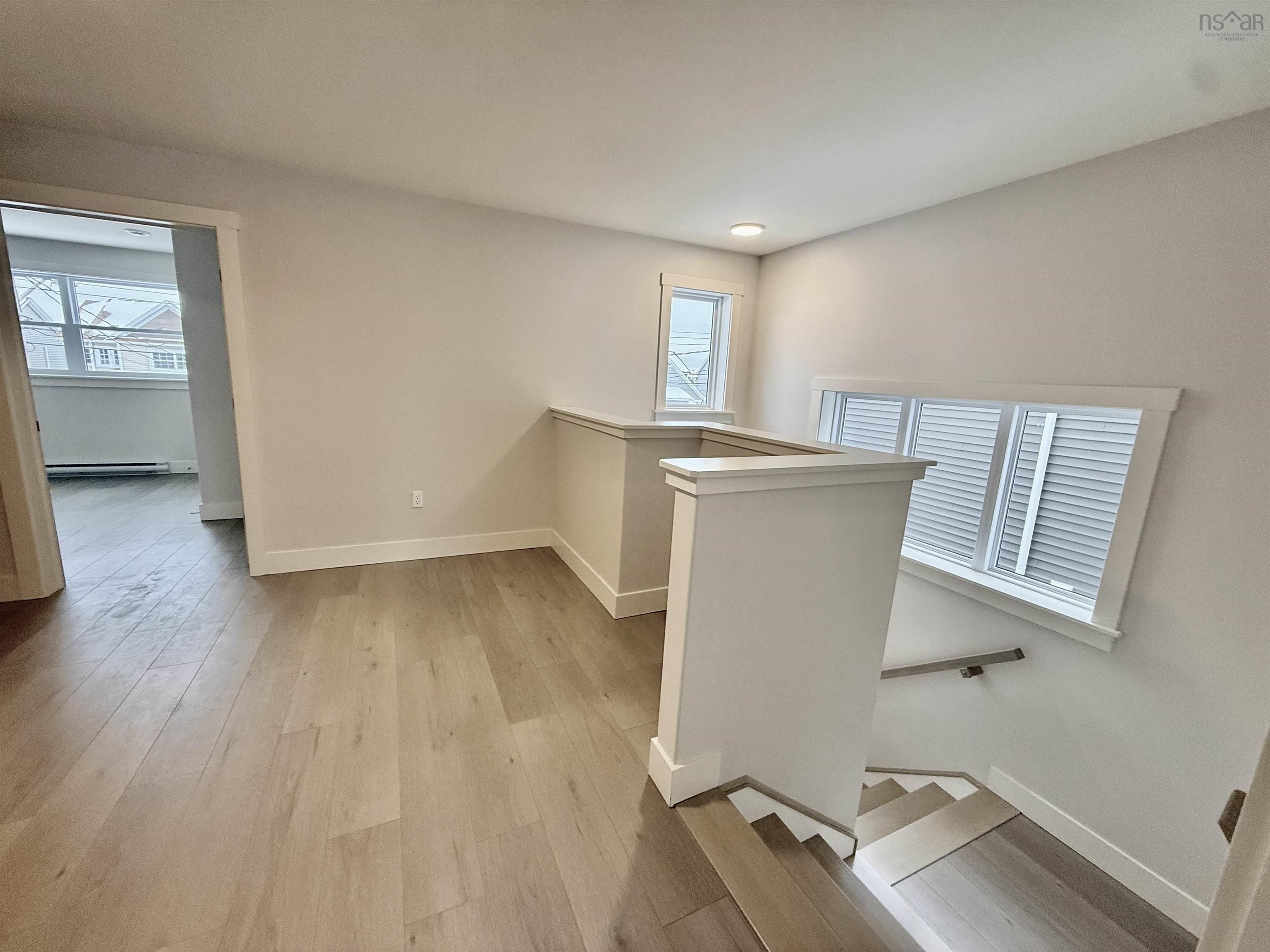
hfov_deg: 102.1
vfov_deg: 85.7
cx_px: 635
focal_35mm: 14
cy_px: 476
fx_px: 514
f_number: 2.2
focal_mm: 2.22
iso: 160
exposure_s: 1/120
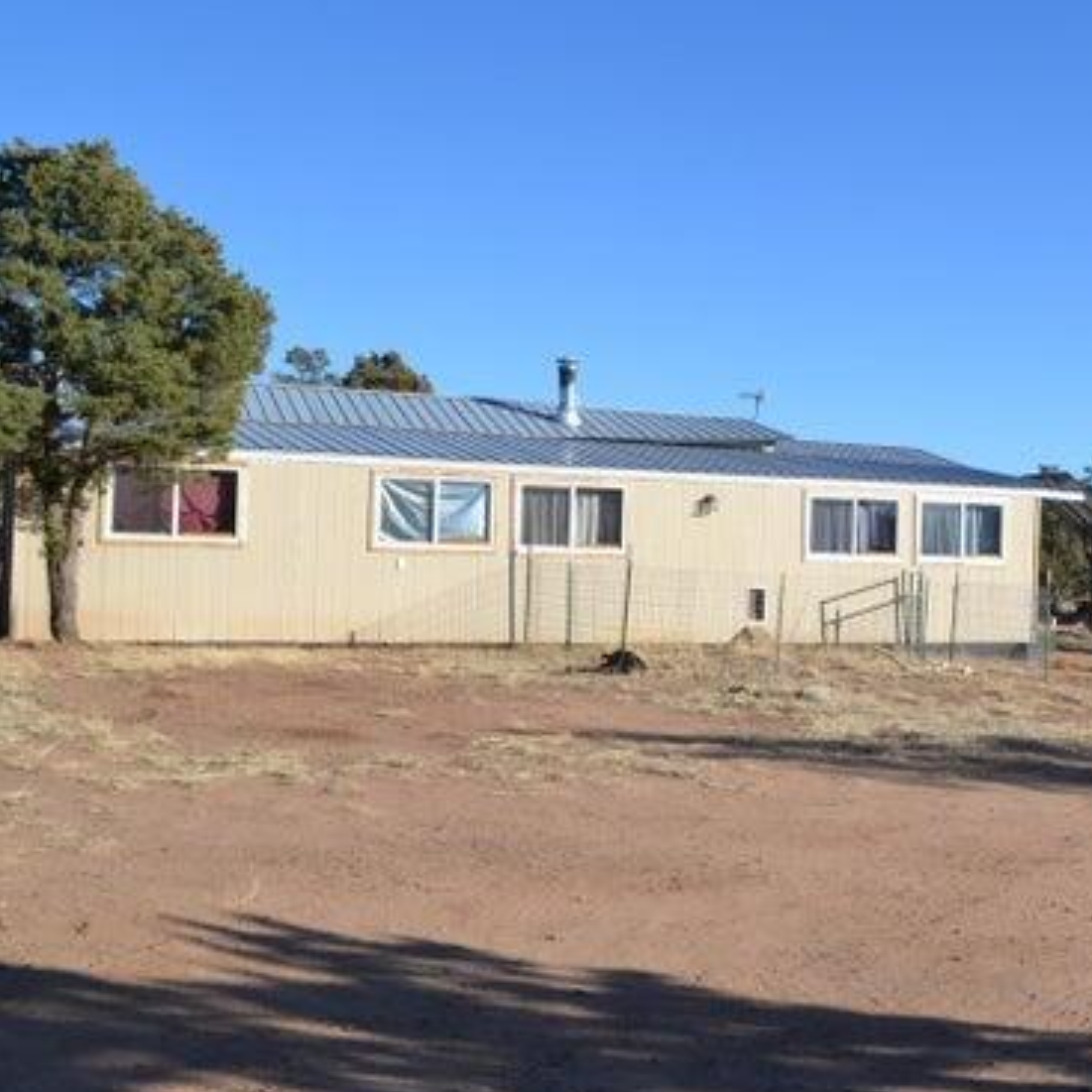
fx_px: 1606
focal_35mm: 45
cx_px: 827
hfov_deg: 36.6
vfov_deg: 37.5
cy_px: 515
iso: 100
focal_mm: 18
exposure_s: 1/250
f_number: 8
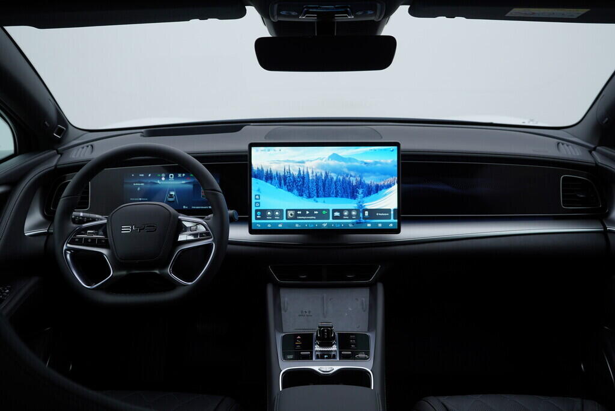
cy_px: 206
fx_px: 615
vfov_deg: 36.9
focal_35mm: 36
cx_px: 308
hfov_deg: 53.1
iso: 125
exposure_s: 1/80
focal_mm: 24
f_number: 4
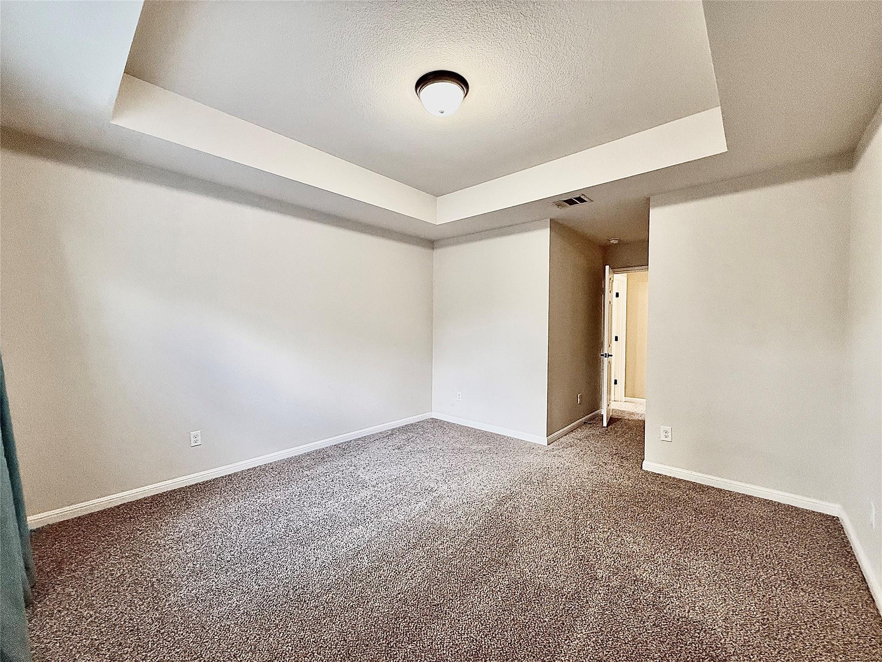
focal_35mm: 14
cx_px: 441
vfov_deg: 85.7
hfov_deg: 102.1
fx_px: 357
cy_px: 331
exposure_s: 1/60
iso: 320
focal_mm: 2.22
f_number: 2.2
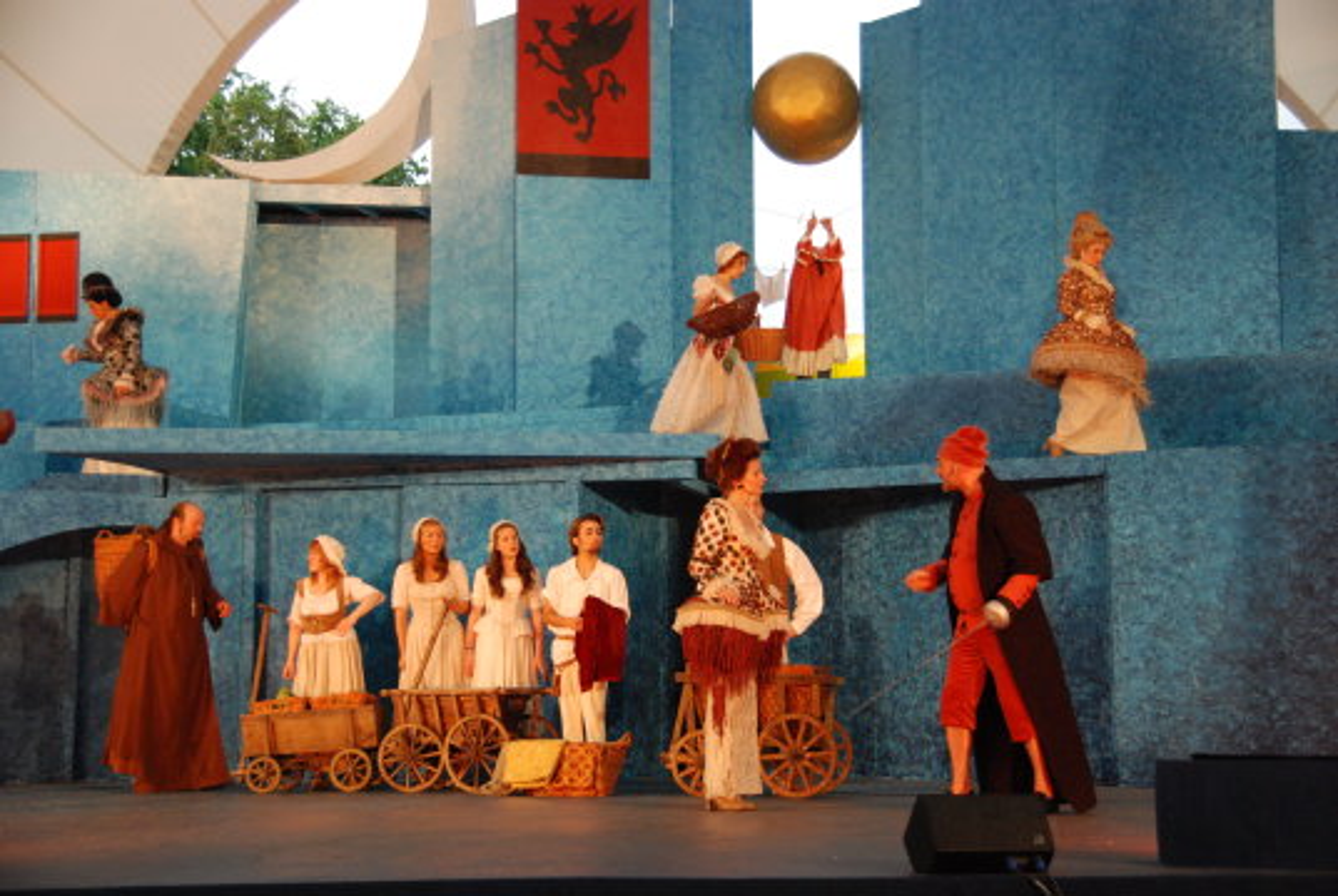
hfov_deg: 35.0
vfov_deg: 23.9
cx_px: 669
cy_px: 448
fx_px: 2122
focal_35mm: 57
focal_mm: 38
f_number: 5.6
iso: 1250
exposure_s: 1/100
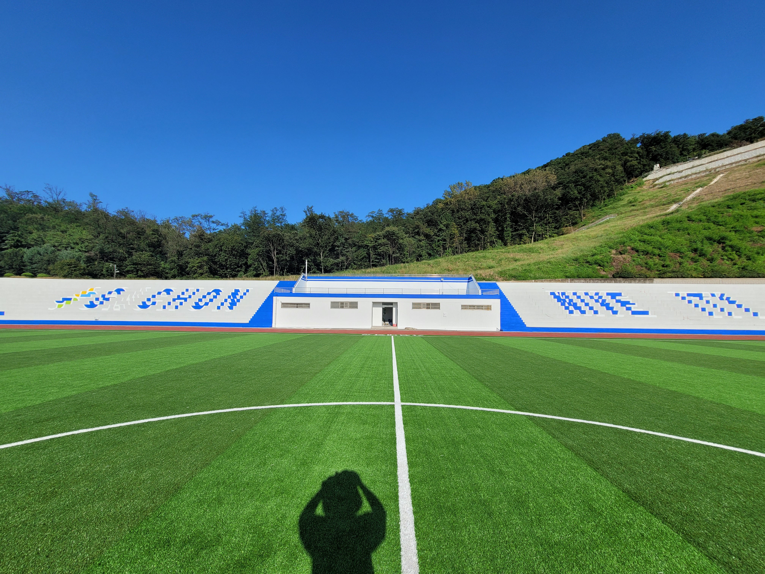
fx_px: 287
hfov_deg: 106.2
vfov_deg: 89.9
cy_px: 287
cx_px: 382
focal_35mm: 13
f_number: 2.2
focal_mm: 2.2
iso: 50
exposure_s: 1/2228
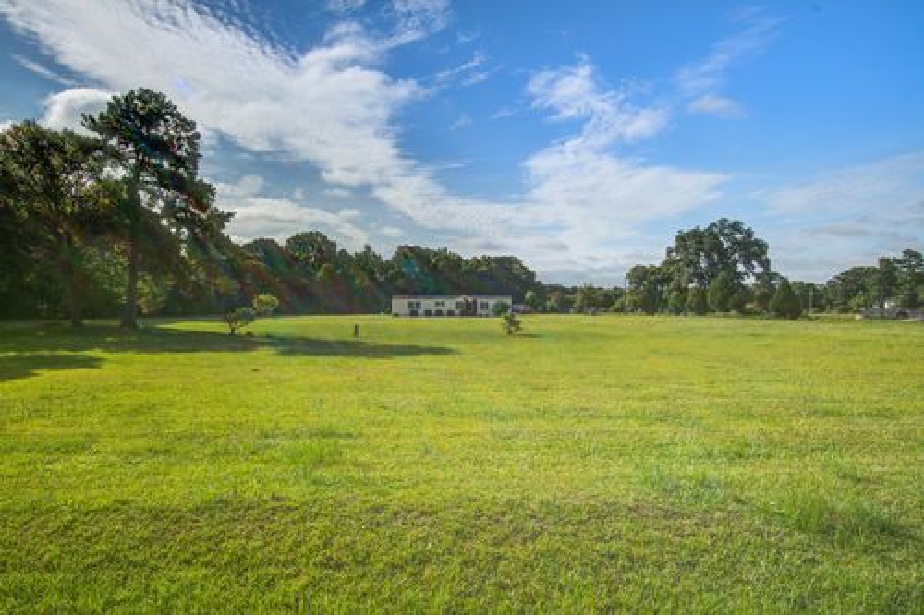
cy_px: 308
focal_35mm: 21
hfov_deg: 81.2
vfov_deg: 59.5
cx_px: 462
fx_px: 539
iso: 320
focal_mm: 14
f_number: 9
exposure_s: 1/3200
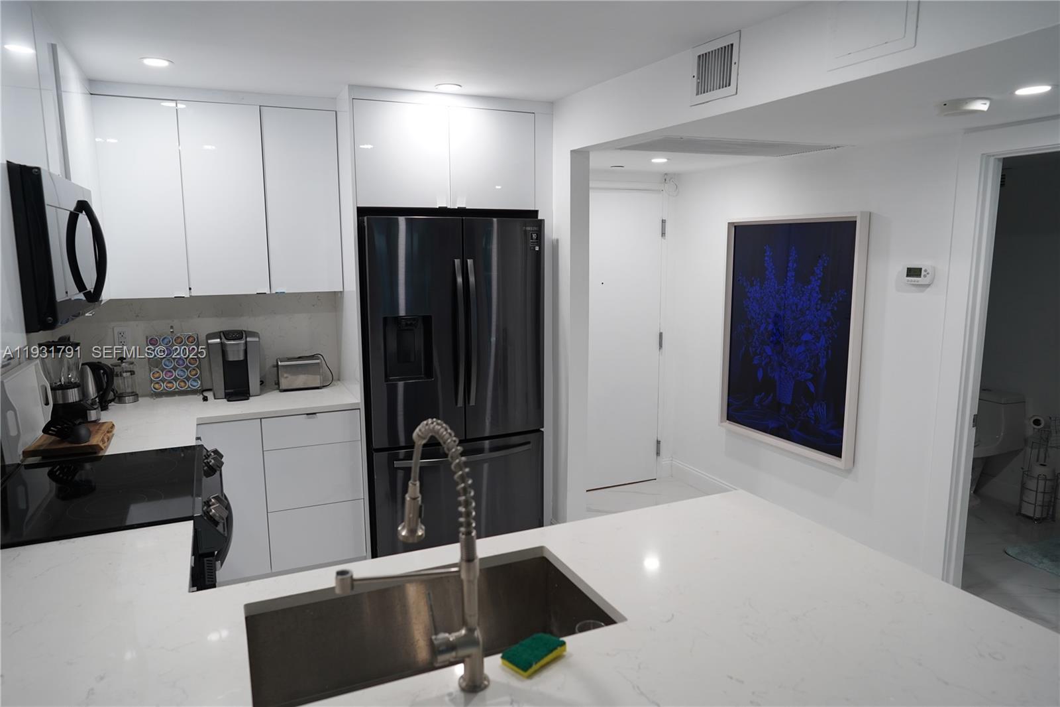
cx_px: 530
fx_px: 706
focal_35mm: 24
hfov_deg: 73.8
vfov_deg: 53.1
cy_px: 354
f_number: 3.5
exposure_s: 1/160
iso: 800
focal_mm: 24
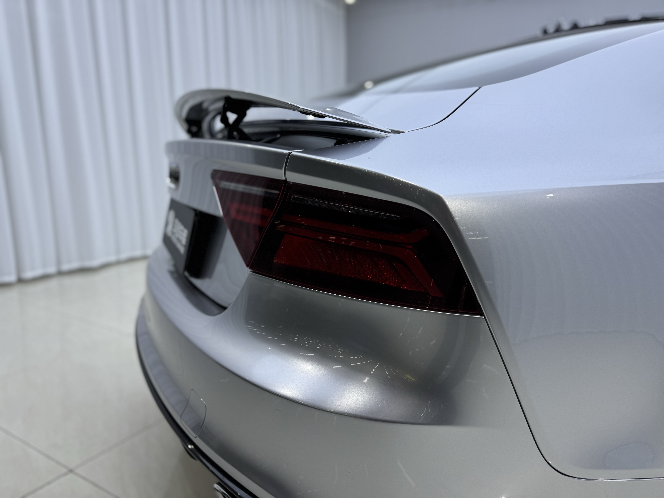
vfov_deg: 56.8
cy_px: 249
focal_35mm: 24
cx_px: 332
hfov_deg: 71.6
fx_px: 460
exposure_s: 1/402
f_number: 1.78
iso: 80
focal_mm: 6.76
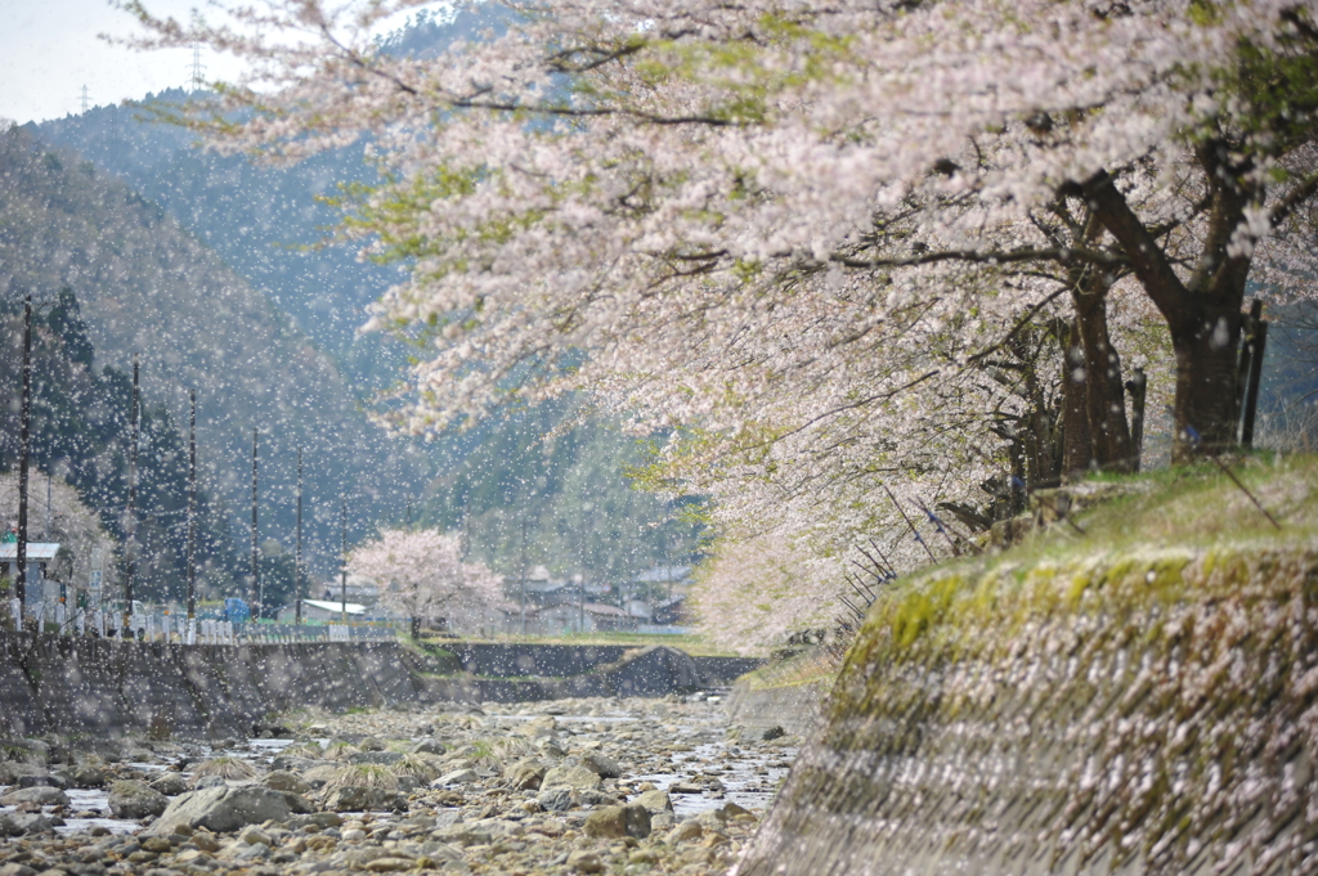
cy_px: 438
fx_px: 5670
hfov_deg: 13.3
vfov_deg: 8.8
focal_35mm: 155
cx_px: 659
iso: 320
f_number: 2.8
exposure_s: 1/2000
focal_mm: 155
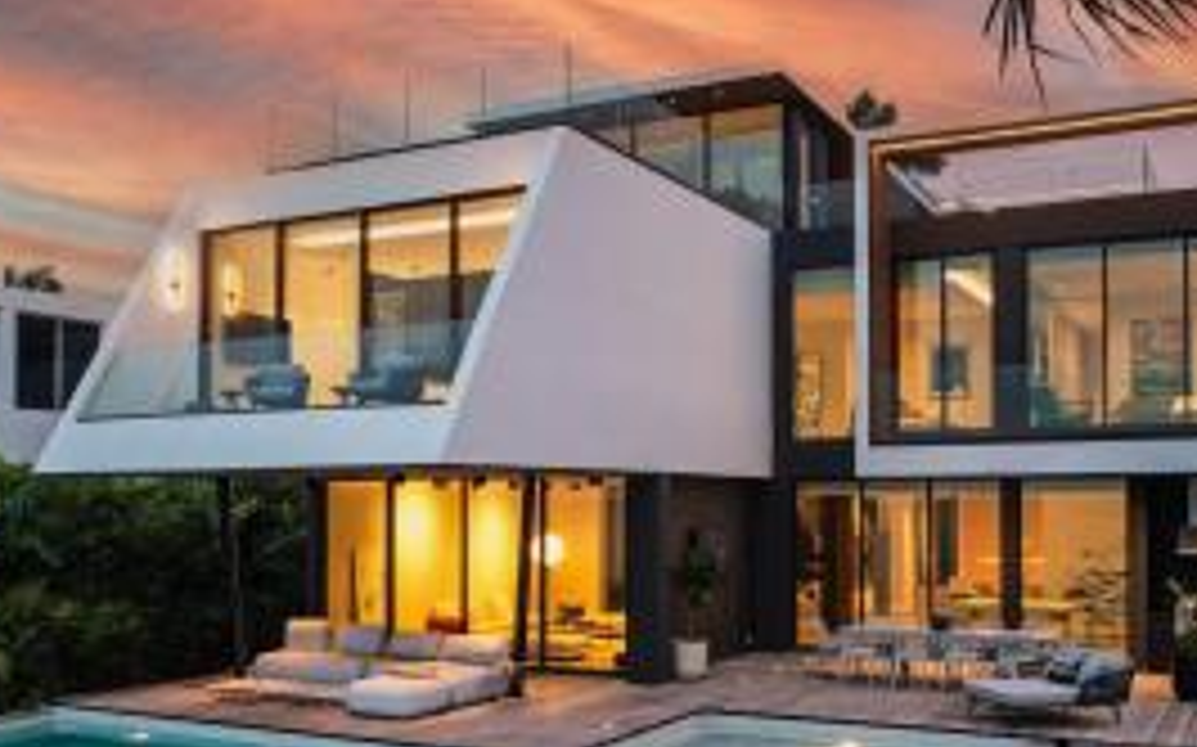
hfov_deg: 51.6
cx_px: 585
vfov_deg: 33.3
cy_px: 490
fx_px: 1239
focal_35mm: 38
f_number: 2.8
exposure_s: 1/15
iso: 100
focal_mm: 8.38
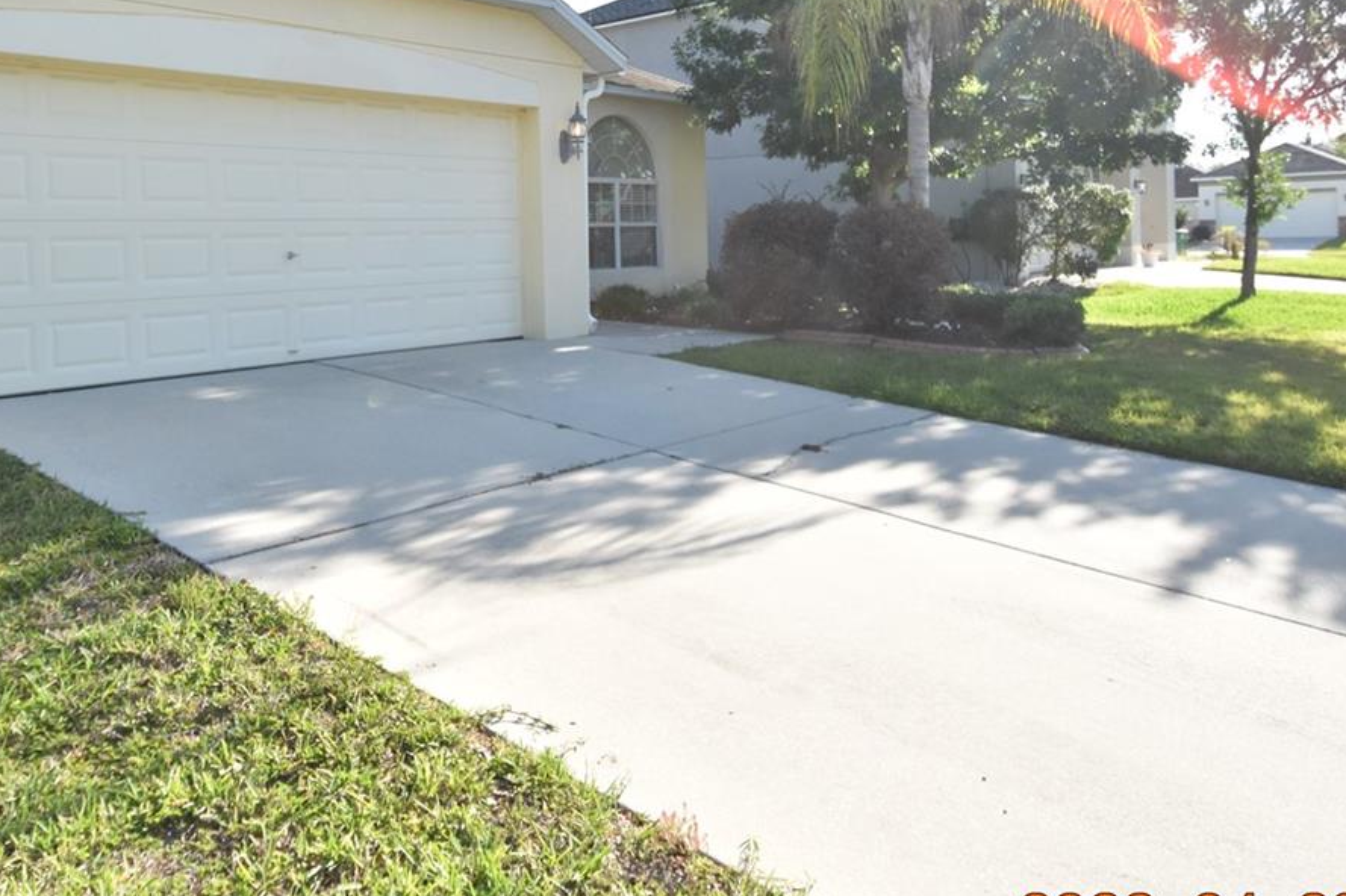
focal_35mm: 27
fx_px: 1009
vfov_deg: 46.3
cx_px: 572
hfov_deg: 67.0
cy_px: 233
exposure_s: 1/3000
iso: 800
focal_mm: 10
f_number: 3.5
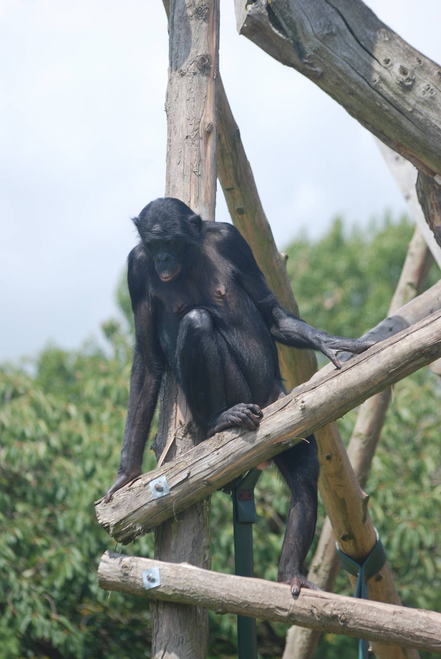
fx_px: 4122
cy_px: 330
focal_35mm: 225
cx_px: 220
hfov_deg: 6.1
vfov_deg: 9.1
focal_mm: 150
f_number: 4.5
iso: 200
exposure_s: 1/500
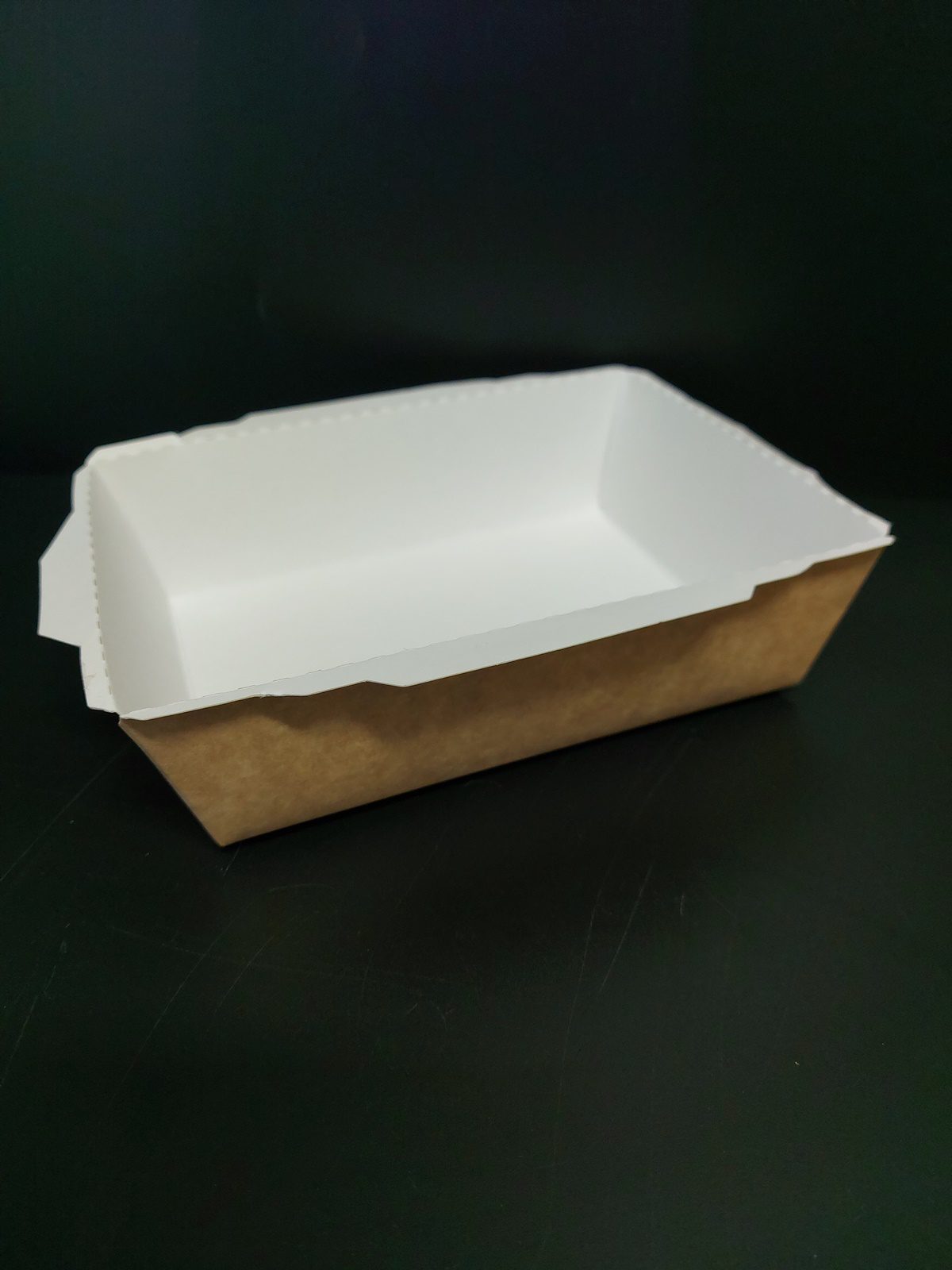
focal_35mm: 24
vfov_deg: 71.6
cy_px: 635
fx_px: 880
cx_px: 476
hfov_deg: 56.8
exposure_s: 1/50
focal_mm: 5.23
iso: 160
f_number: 1.8
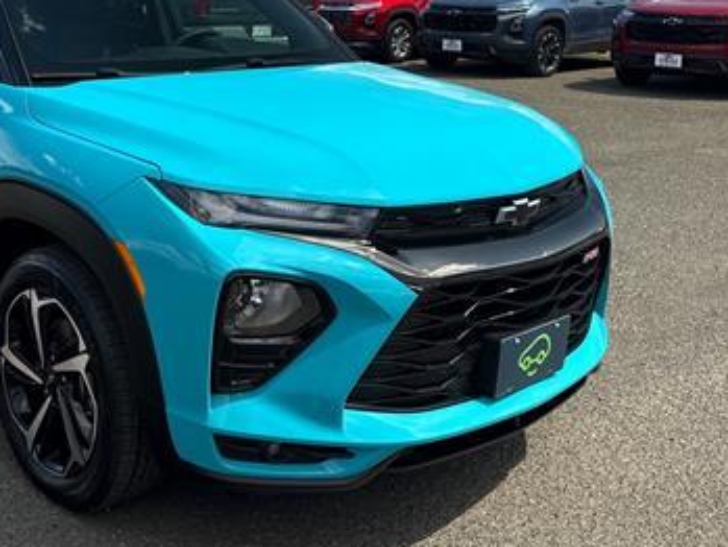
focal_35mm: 44
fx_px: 926
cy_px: 127
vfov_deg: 32.2
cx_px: 179
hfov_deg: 41.6
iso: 80
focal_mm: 6.76
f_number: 1.78
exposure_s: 1/1689
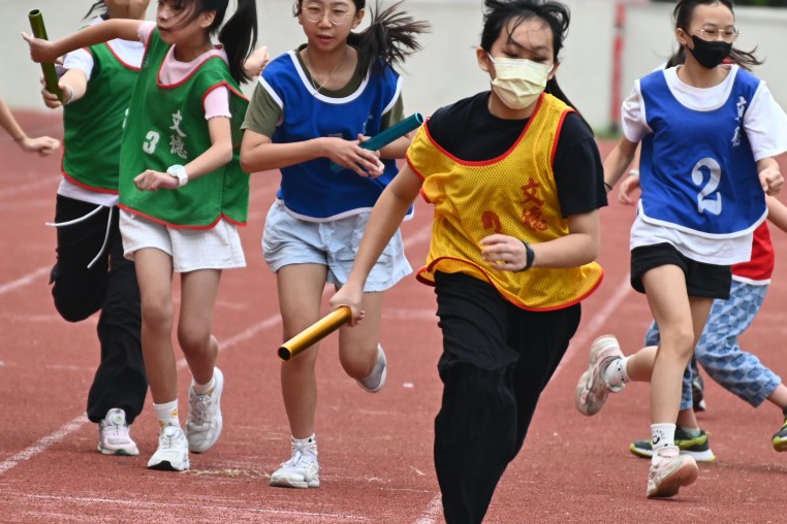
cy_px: 220
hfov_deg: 3.5
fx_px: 12875
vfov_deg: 2.3
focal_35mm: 589
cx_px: 415
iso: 720
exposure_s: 1/1000
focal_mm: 220
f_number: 5.3
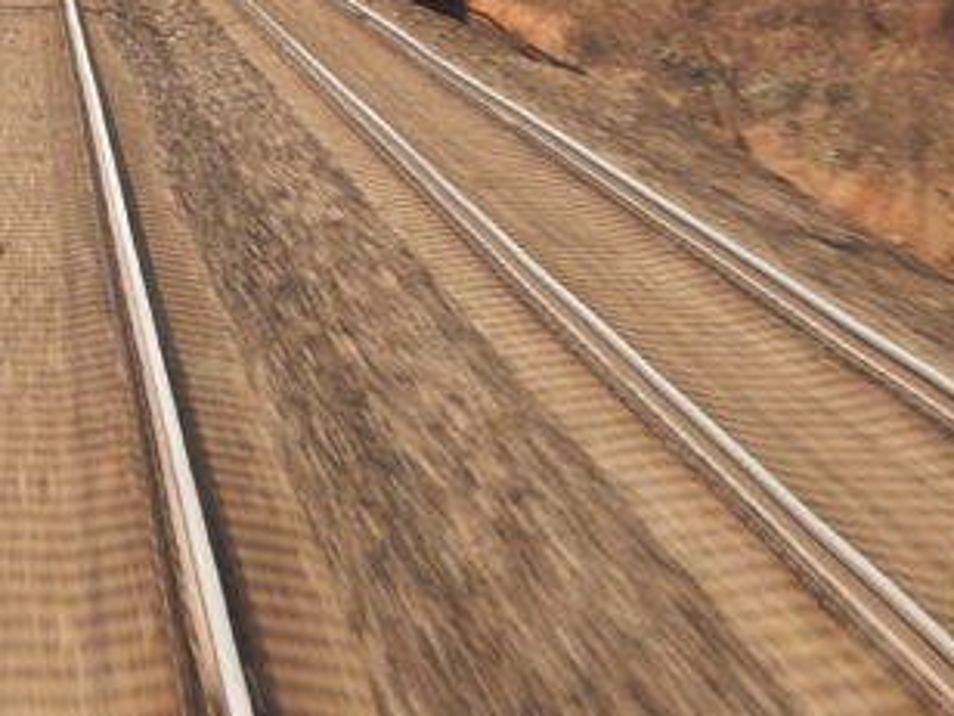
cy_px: 242
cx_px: -3
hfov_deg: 9.7
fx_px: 5595
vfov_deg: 7.3
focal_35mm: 203
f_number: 4
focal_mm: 10.9
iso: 125
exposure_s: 1/60
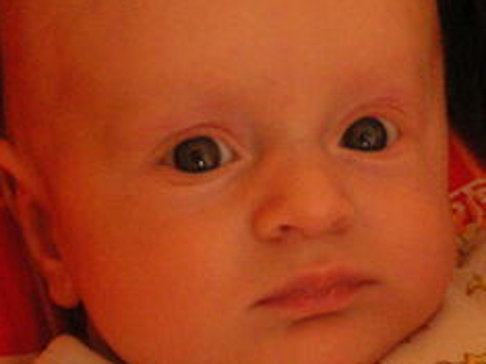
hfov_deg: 15.4
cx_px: 486
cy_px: -46
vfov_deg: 11.6
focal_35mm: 126
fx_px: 1768
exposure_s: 1/45
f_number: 2.8
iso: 125
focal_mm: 6.1
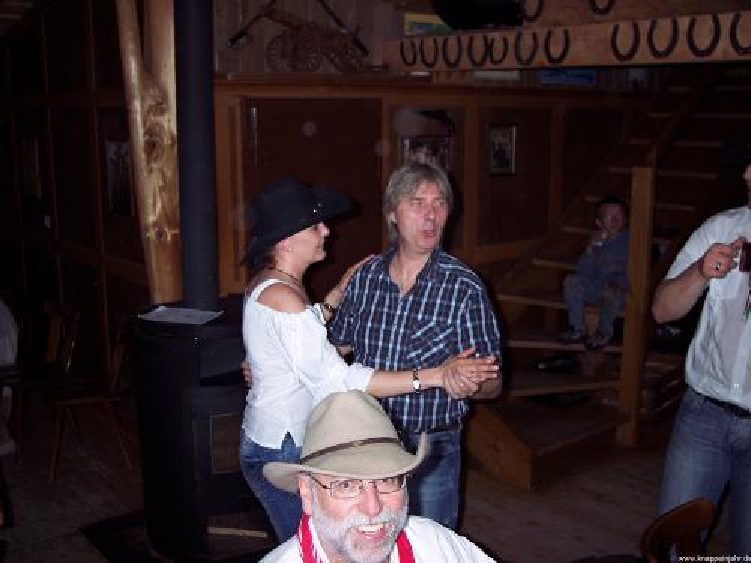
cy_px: 282
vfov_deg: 36.8
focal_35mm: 39
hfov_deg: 47.9
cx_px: 376
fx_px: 846
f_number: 2.8
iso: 100
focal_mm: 8
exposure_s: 1/60
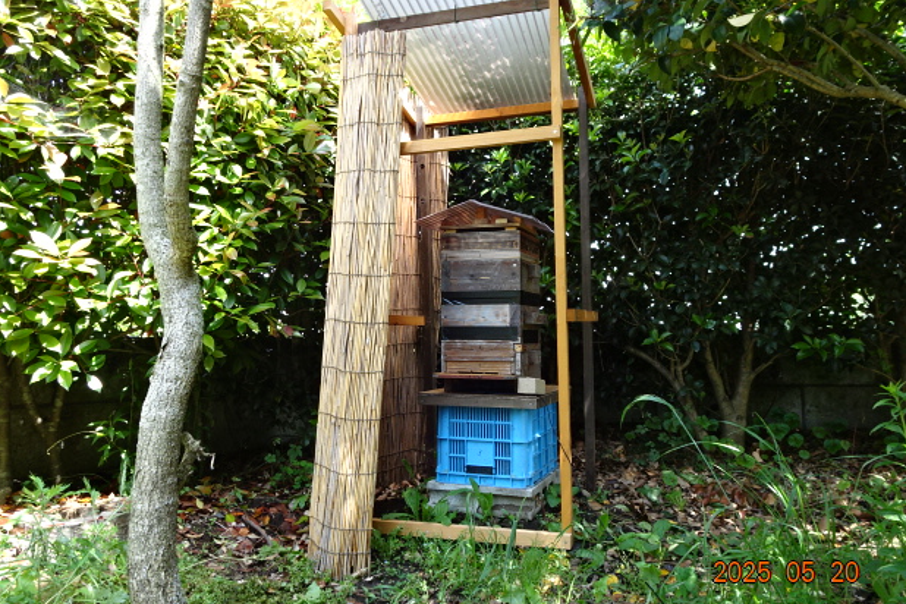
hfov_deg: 65.5
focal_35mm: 28
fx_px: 705
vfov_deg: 46.4
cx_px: 449
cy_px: 286
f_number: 3.5
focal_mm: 4.45
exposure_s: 1/50
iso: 80
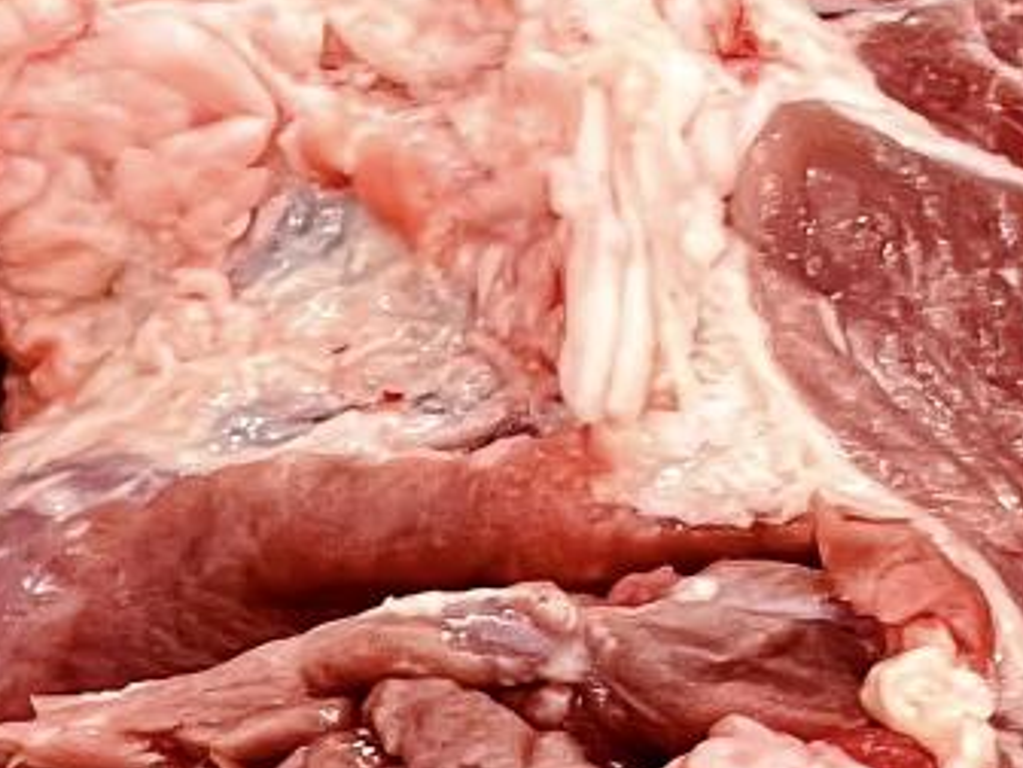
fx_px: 10846
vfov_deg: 4.0
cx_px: 27
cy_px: 1560
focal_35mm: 367
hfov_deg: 5.4
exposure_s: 1/50
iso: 125
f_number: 2.8
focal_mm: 9
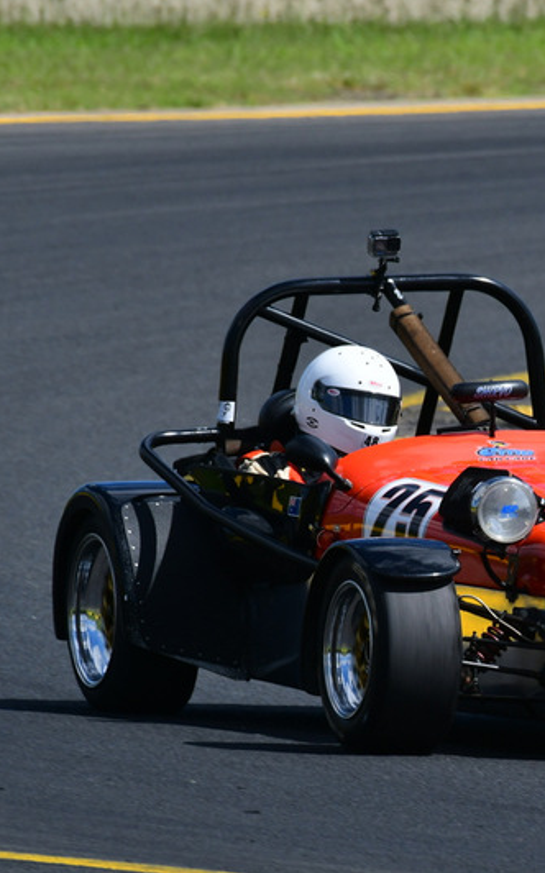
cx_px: 535
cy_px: 436
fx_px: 27359
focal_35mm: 1150
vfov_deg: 1.8
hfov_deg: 1.1
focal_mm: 500
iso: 320
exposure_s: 1/640
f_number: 11
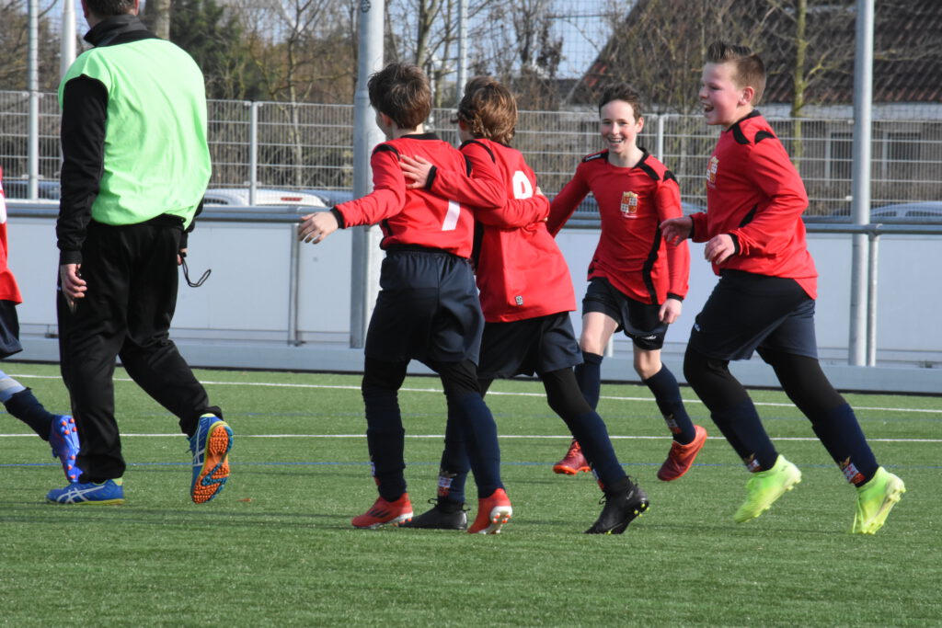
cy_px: 314
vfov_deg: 3.5
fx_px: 10206
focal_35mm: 390
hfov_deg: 5.3
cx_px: 471
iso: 2500
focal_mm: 260
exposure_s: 1/500
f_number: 25
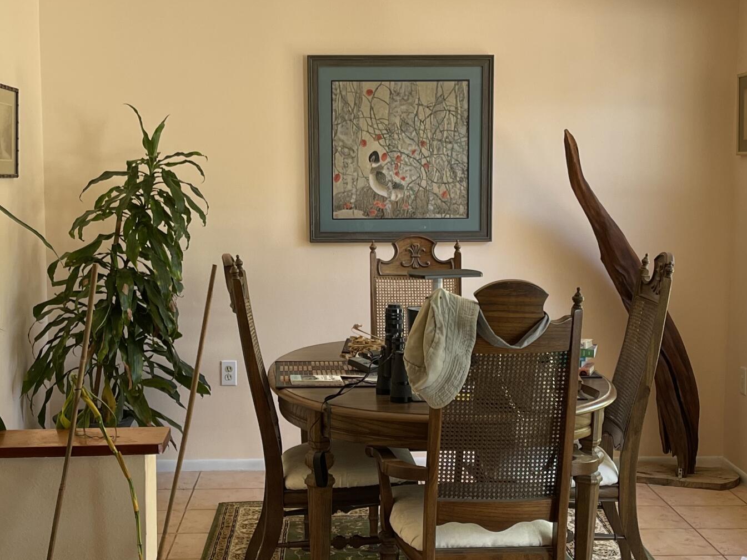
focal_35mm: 58
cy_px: 311
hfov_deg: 33.2
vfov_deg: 25.2
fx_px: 1252
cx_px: 380
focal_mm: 5.1
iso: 100
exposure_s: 1/121
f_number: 1.6
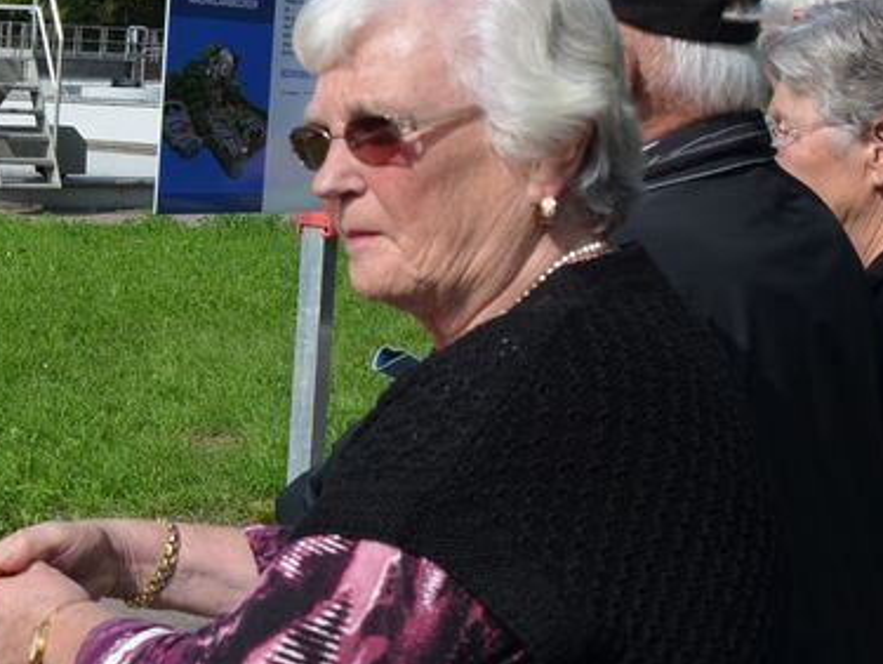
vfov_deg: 16.0
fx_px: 2349
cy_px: 165
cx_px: -139
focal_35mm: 92
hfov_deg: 20.1
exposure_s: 1/250
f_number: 8
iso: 100
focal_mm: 24
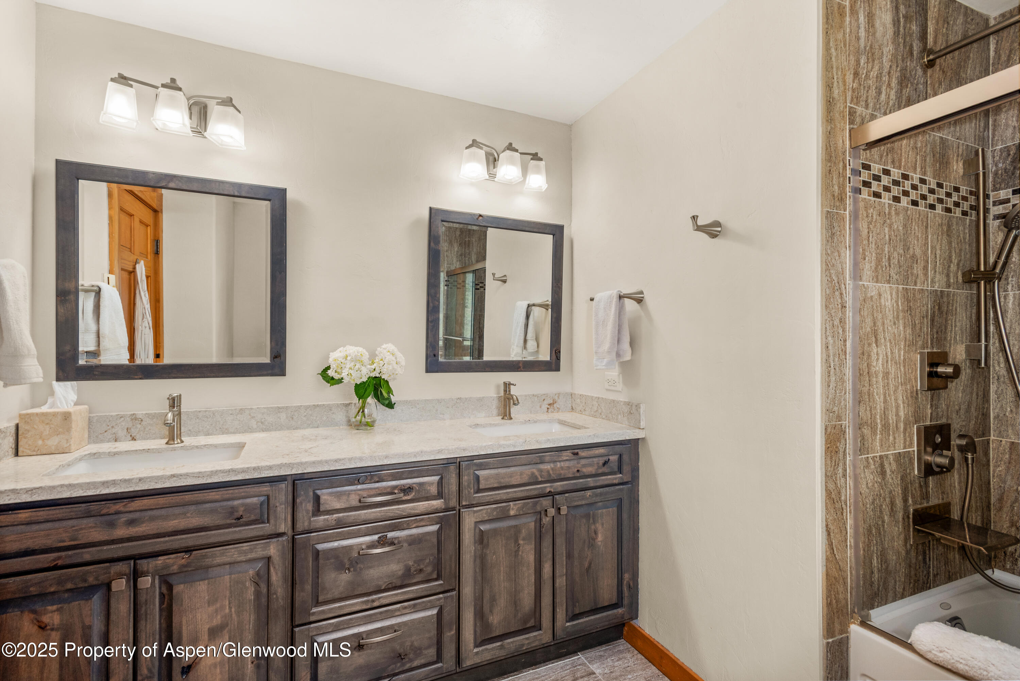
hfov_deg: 93.3
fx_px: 482
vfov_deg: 70.5
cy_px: 340
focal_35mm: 17
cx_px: 510
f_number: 11
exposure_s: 1/10
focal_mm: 17
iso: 400
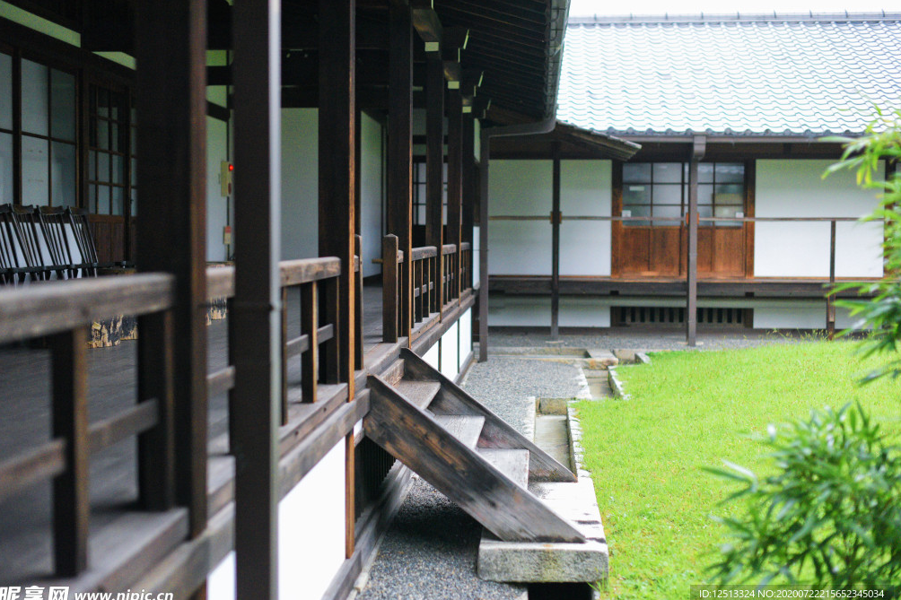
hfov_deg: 38.9
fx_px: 1276
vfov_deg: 26.5
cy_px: 305
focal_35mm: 51
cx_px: 443
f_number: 2.2
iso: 5000
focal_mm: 50
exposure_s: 1/3200
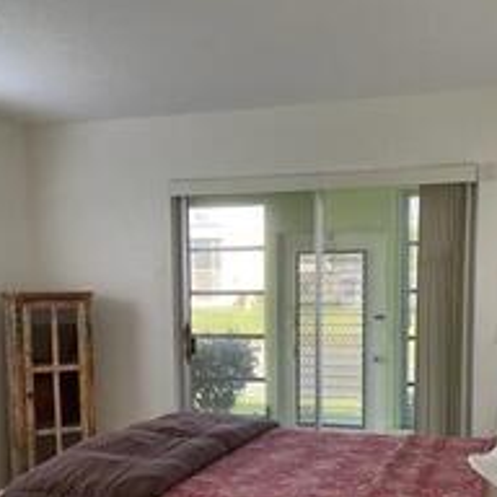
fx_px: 780
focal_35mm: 48
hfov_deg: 35.4
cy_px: 381
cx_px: 254
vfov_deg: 34.5
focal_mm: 4.2
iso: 100
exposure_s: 1/60
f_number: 1.6
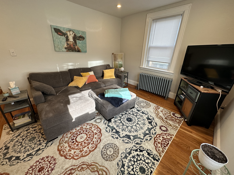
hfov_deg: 102.1
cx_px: 117
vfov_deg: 85.7
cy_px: 88
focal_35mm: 14
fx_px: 95
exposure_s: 1/120
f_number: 2.2
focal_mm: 2.22
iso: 125
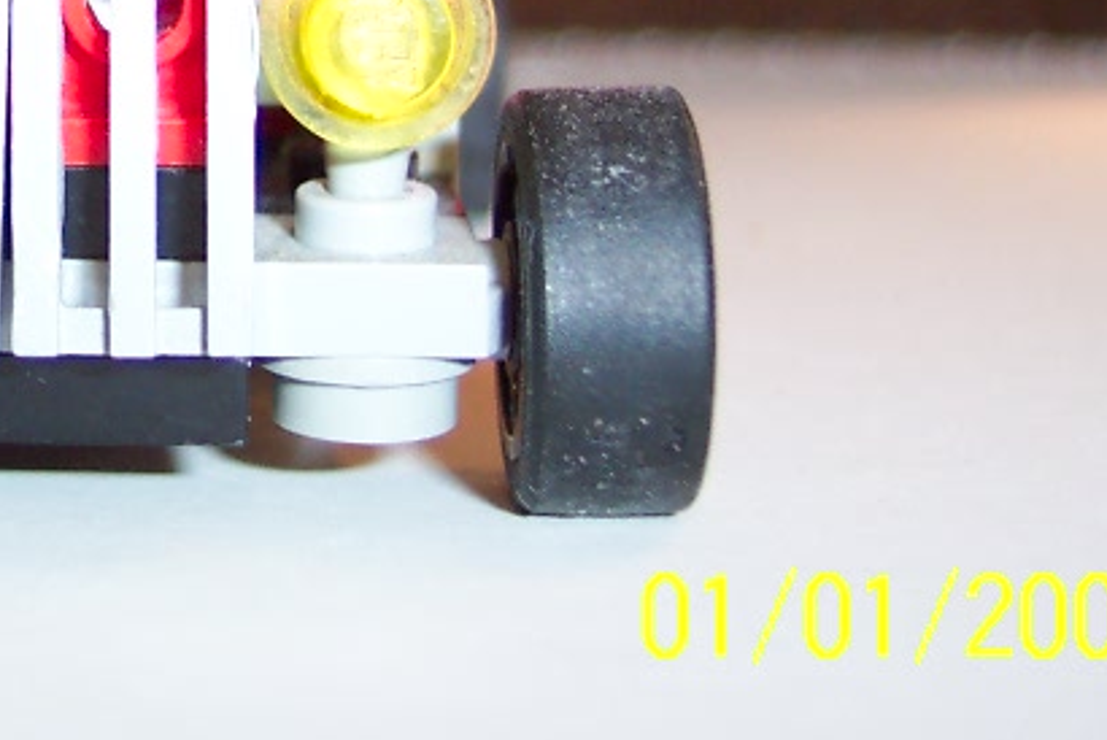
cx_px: 24
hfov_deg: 19.8
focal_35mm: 100
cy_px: -189
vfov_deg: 13.3
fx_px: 3077
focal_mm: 8
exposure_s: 1/30
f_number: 2.8
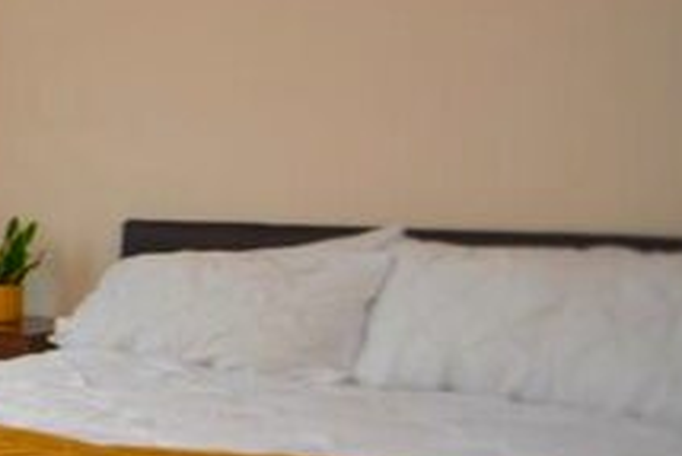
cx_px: -411
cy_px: 271
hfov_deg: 25.8
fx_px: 929
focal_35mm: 49
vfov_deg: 27.5
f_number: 4
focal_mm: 10
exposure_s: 1/60
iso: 500
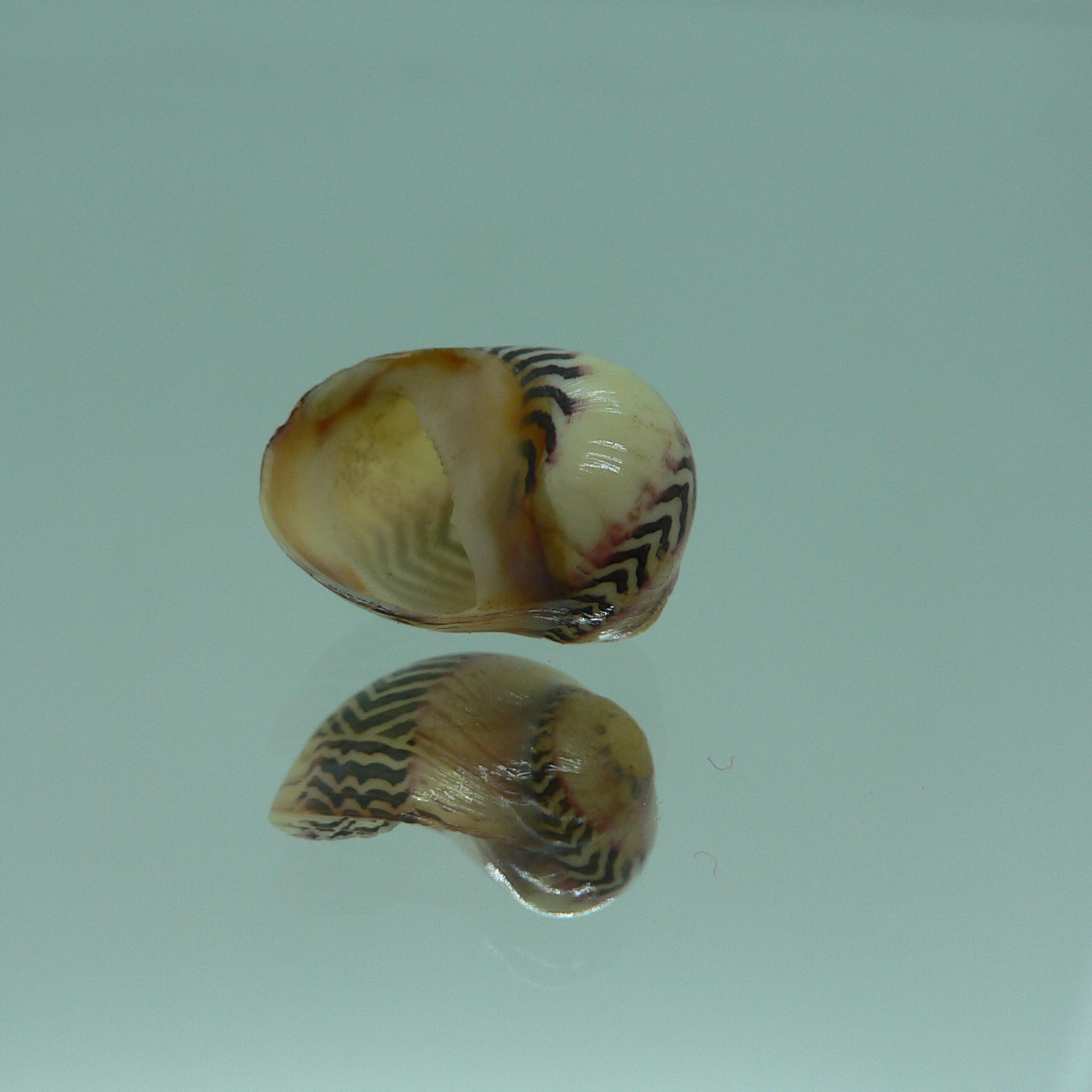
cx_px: 470
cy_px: 550
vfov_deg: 40.0
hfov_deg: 39.9
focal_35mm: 42
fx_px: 1499
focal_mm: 4.6
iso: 80
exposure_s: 1/80
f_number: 2.8
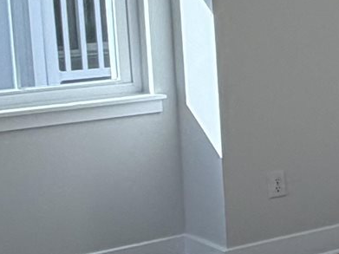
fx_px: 1077
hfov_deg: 12.1
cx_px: 926
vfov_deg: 13.4
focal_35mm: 110
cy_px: 31
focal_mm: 2.22
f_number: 2.2
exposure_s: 1/291
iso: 50
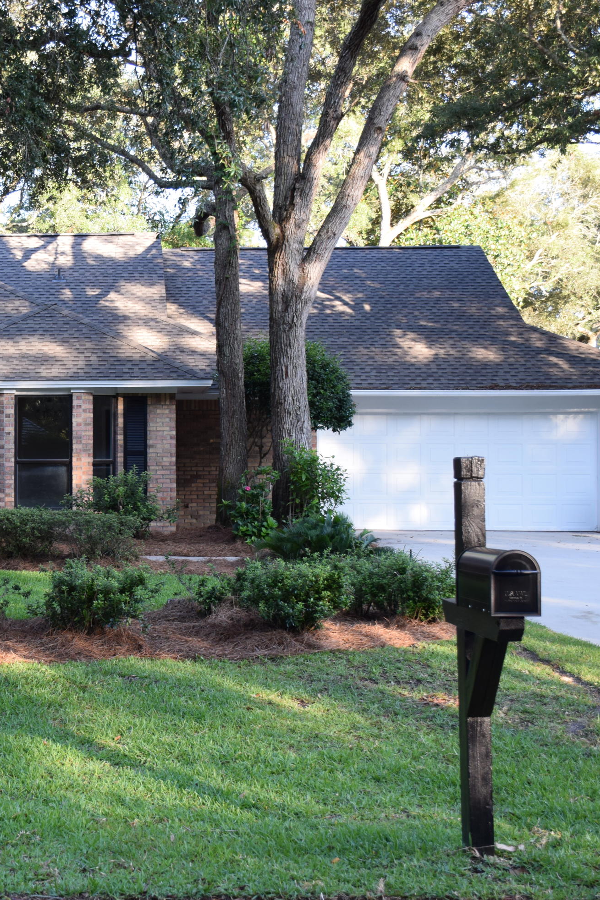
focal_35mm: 55
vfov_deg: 36.2
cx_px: 23
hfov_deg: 23.7
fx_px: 1375
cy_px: 455
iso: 400
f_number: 5.6
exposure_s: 1/125
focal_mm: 24
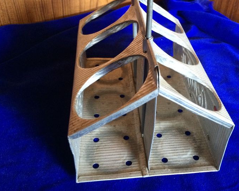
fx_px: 276
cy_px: 76
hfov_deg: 46.7
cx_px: 139
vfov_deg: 38.1
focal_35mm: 39
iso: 320
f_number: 2.2
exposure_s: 1/17
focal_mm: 4.12
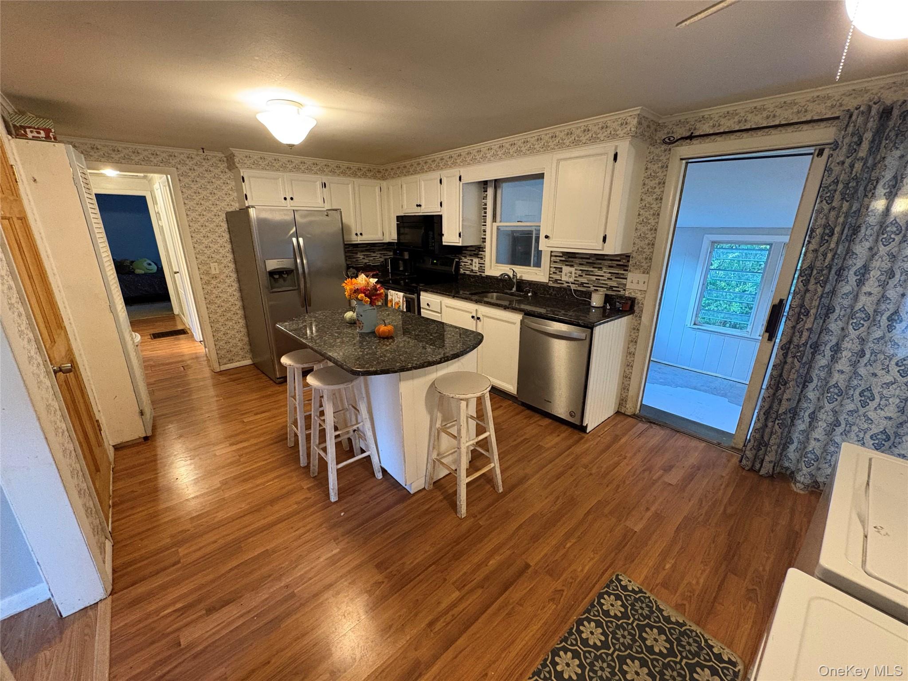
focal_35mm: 14
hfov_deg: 102.1
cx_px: 454
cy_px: 340
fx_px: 367
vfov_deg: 85.7
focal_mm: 2.22
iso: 640
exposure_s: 1/60
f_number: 2.2
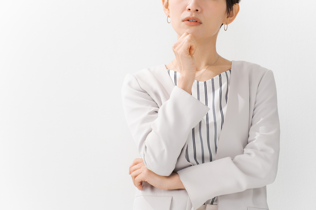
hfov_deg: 11.4
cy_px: 105
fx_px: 1580
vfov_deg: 7.6
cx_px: 158
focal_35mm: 180
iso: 400
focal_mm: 180
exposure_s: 1/320
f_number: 3.5
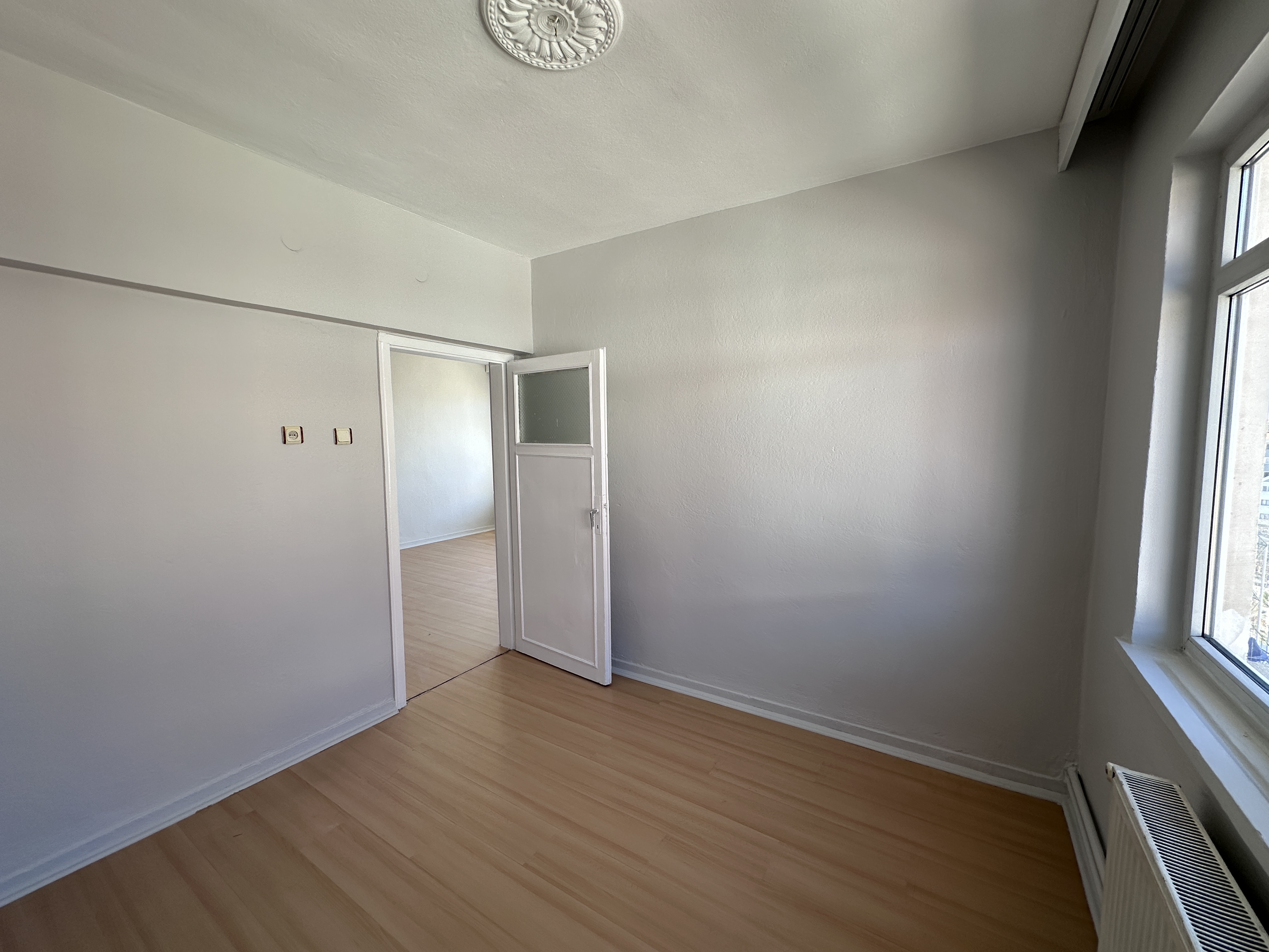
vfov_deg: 85.7
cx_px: 634
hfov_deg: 102.1
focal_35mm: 14
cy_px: 476
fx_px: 513
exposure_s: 1/157
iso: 40
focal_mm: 2.22
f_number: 2.2
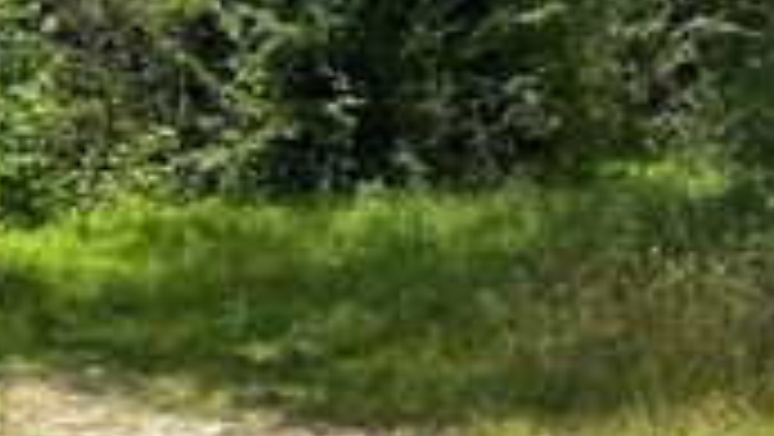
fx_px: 1869
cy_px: 207
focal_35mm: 91
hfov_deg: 23.1
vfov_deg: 13.3
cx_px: 182
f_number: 1.6
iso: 32
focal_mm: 5.1
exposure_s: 1/1912
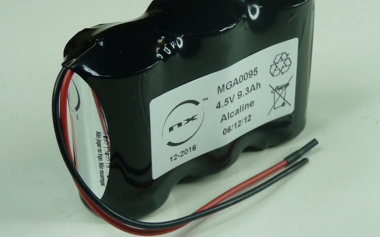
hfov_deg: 24.1
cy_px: 99
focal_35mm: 86
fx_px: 890
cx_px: 192
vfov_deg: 15.2
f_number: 3.2
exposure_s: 1/60
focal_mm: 8
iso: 100
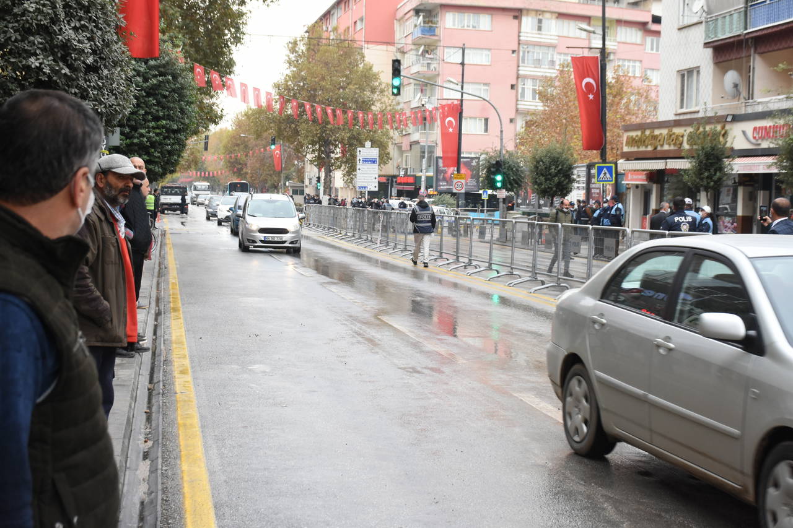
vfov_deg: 25.7
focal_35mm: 52
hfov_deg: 37.9
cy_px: 264
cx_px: 396
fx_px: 1156
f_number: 7.1
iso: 1000
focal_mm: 35
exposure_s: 1/200
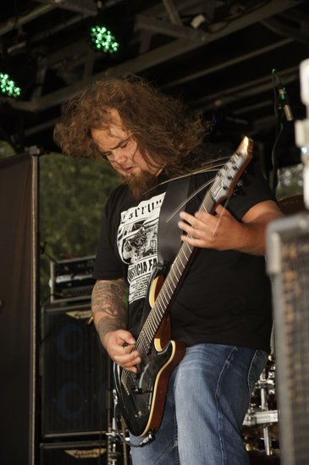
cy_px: 232
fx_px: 1354
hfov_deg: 13.0
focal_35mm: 105
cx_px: 154
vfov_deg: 19.5
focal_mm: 70
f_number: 4
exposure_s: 1/125
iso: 100
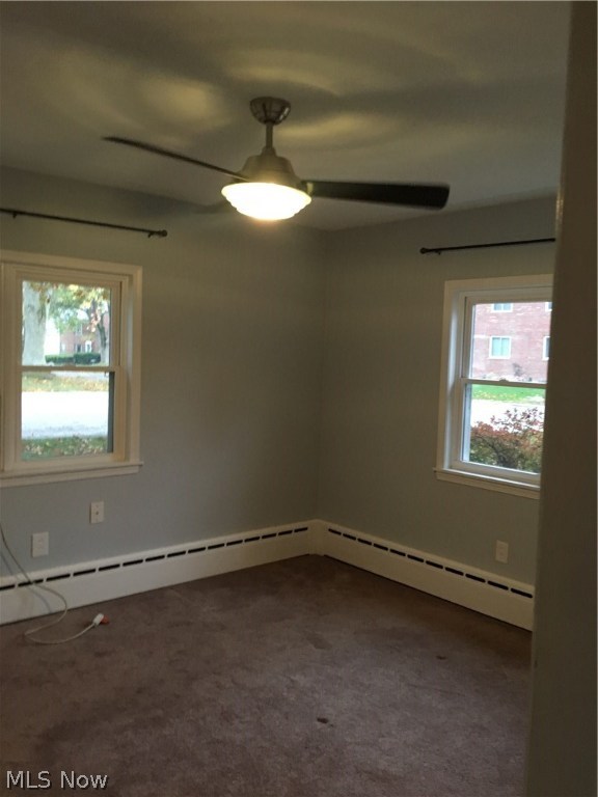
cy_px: 398
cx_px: 299
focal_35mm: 29
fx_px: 668
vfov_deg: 61.7
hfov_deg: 48.2
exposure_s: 1/17
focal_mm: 4.15
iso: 200
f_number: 2.2
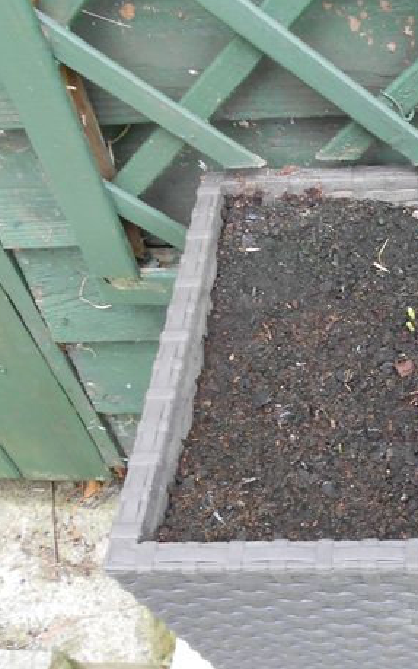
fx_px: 875
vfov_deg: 41.7
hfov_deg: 25.6
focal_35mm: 48
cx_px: 415
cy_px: 386
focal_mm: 4.6
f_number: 3.2
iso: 250
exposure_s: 1/30
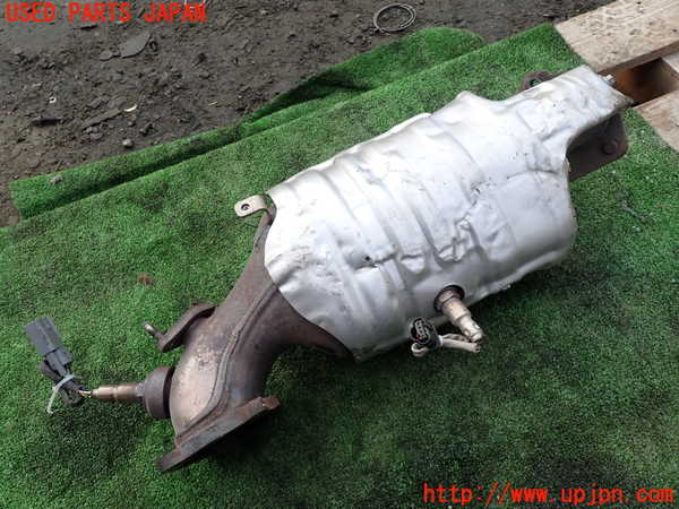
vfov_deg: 54.9
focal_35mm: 25
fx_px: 490
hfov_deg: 69.4
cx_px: 340
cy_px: 254
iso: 100
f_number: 2.8
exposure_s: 1/160
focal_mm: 4.5
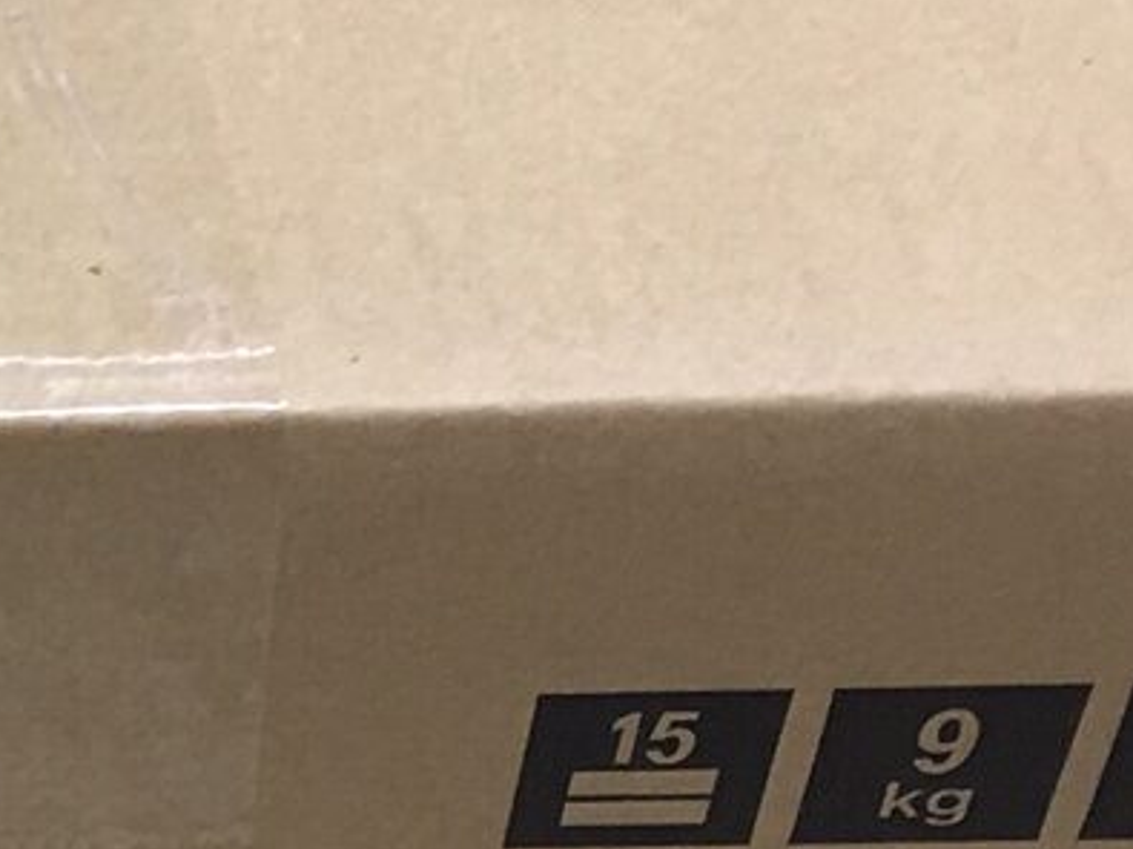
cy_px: 539
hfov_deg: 12.0
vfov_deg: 10.0
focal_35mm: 148
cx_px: -1101
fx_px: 4843
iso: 32
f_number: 2.2
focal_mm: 4.15
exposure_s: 1/15
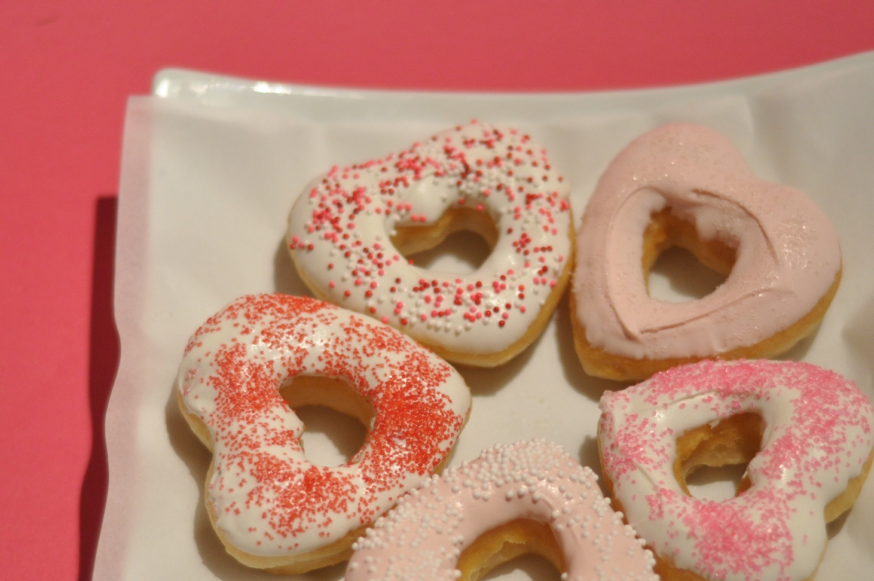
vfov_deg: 12.4
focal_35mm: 110
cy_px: 409
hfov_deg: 18.6
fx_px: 2667
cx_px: 524
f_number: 1.8
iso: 800
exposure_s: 1/200
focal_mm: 50
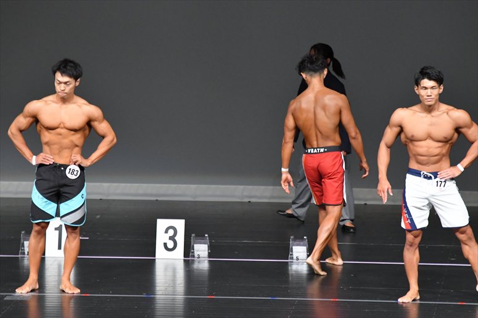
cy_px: 159
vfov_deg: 4.6
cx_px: 239
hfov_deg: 6.9
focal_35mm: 300
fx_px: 3981
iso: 5000
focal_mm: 200
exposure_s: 1/400
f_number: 5.6
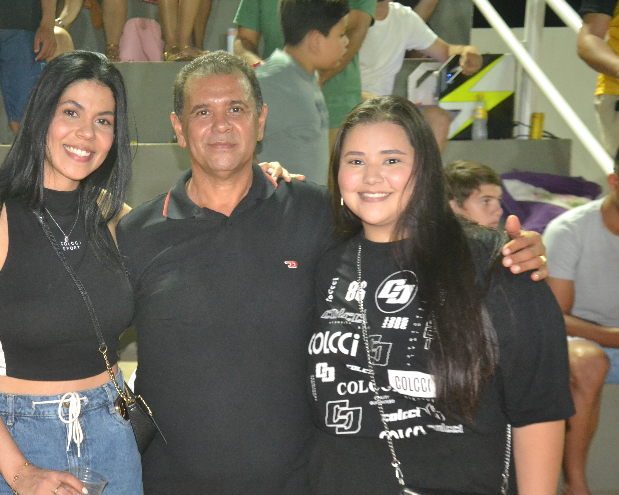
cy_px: 305
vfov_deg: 27.5
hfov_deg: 33.6
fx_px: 1008
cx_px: 167
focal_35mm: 55
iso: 3200
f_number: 4
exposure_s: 1/60
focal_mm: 26
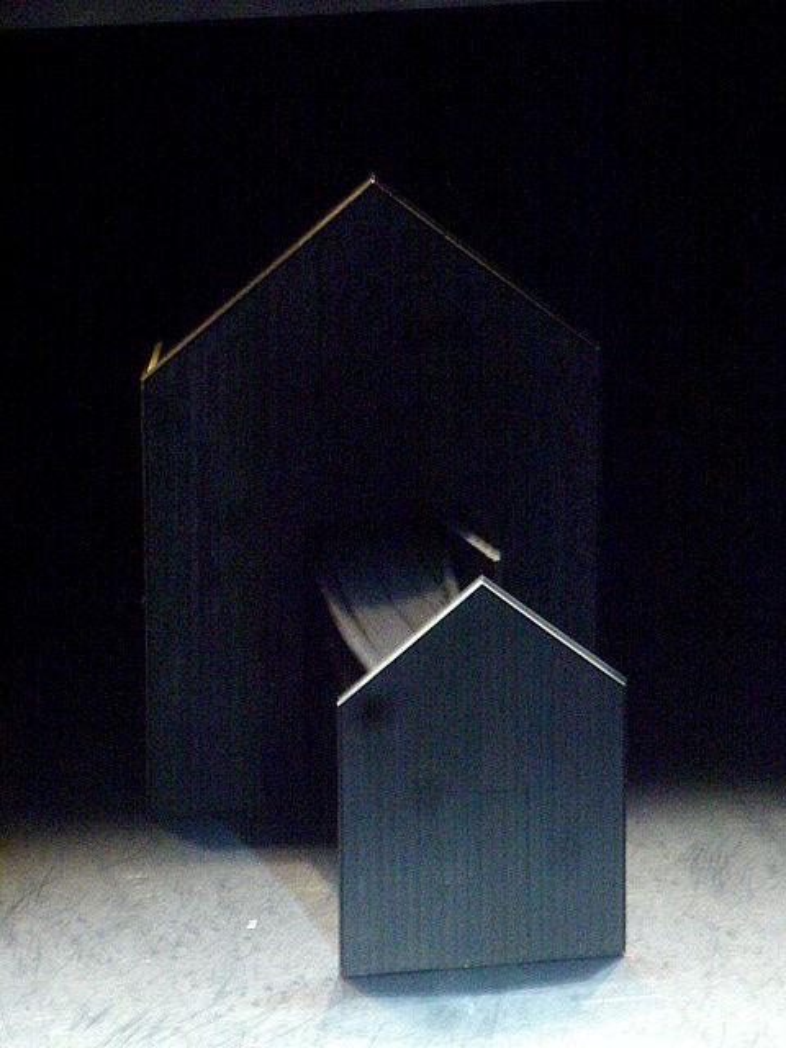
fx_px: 6055
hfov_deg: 7.4
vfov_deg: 9.9
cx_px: 393
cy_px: 524
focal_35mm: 200
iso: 800
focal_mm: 32.6
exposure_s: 1/4
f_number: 5.4
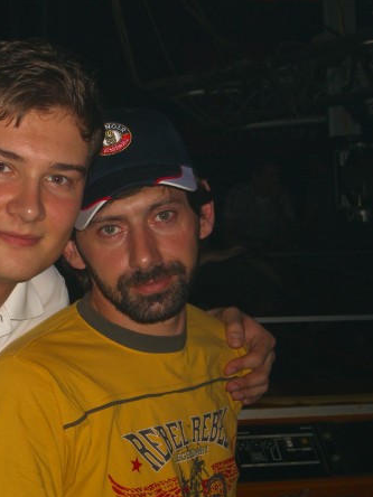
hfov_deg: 18.8
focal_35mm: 77
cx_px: 45
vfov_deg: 25.3
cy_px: 250
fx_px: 1106
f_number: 3.6
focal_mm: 11.8
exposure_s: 1/60
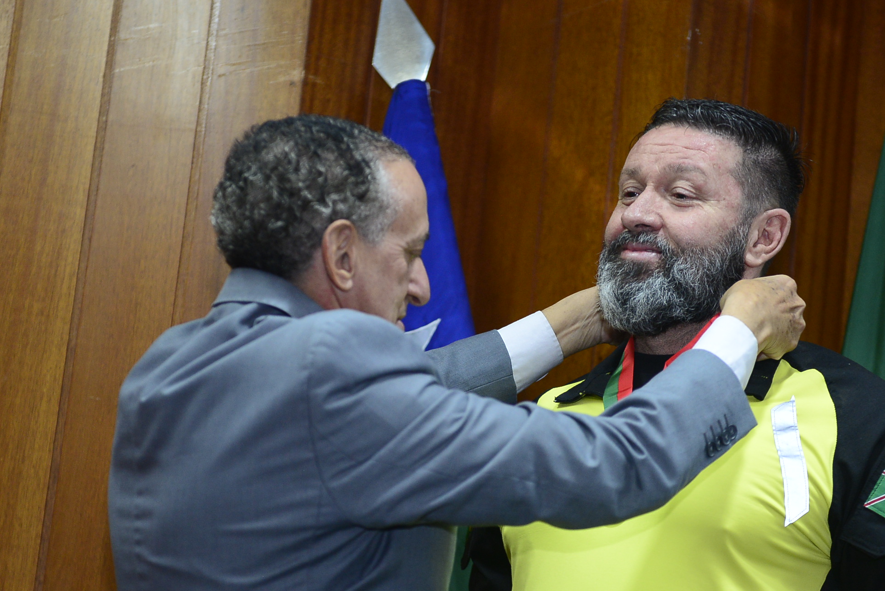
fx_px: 2681
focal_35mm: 109
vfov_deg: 12.6
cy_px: 404
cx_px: 455
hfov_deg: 18.7
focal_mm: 70
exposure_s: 1/125
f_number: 4
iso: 1600
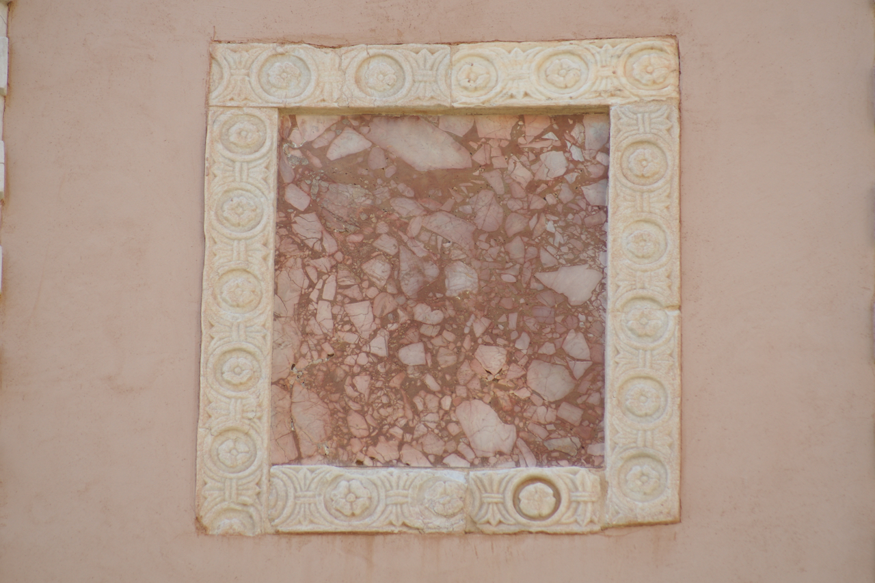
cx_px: 438
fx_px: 8384
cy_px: 292
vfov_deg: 4.0
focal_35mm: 345
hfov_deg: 6.0
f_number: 5.6
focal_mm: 230
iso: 100
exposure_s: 1/160
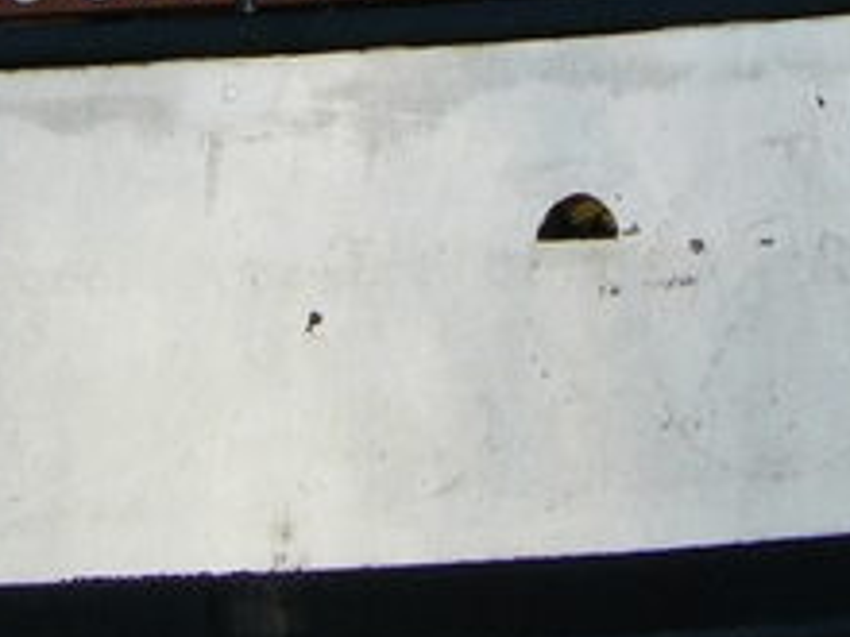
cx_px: 375
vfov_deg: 2.0
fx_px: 18539
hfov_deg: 2.6
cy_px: -174
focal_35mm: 755
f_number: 5.6
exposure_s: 1/250
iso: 100
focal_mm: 46.2
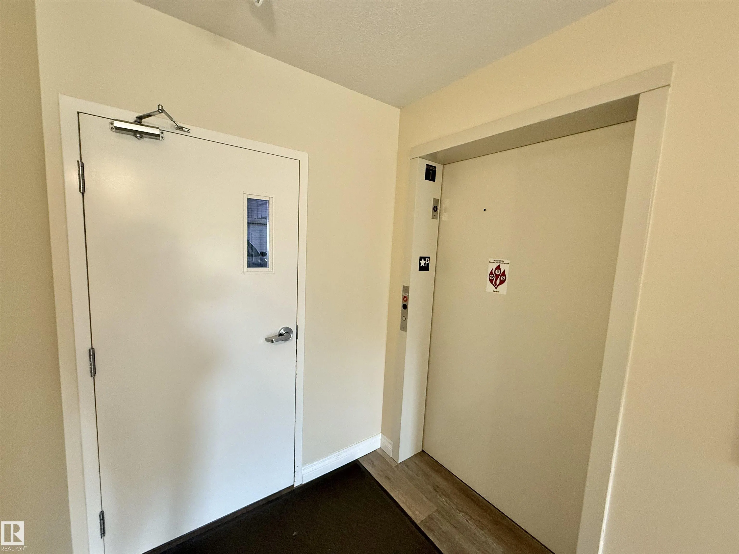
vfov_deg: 85.7
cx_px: 370
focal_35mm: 14
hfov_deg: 102.1
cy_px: 277
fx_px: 299
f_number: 2.2
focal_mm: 2.22
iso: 400
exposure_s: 1/60
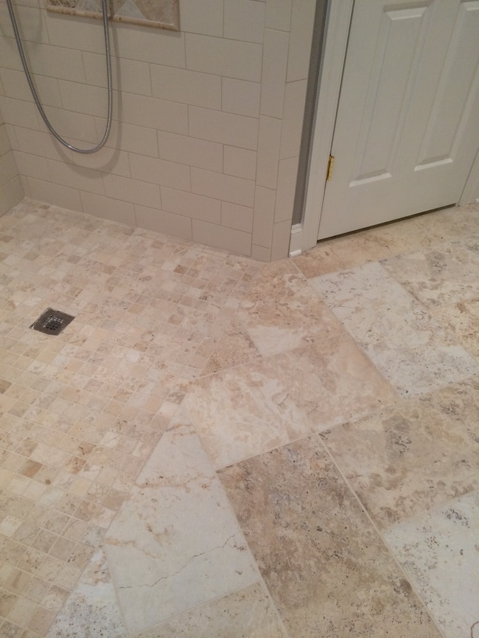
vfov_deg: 60.0
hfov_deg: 46.8
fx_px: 554
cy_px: 319
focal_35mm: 30
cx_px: 240
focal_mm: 4.12
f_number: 2.2
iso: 64
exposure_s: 1/30
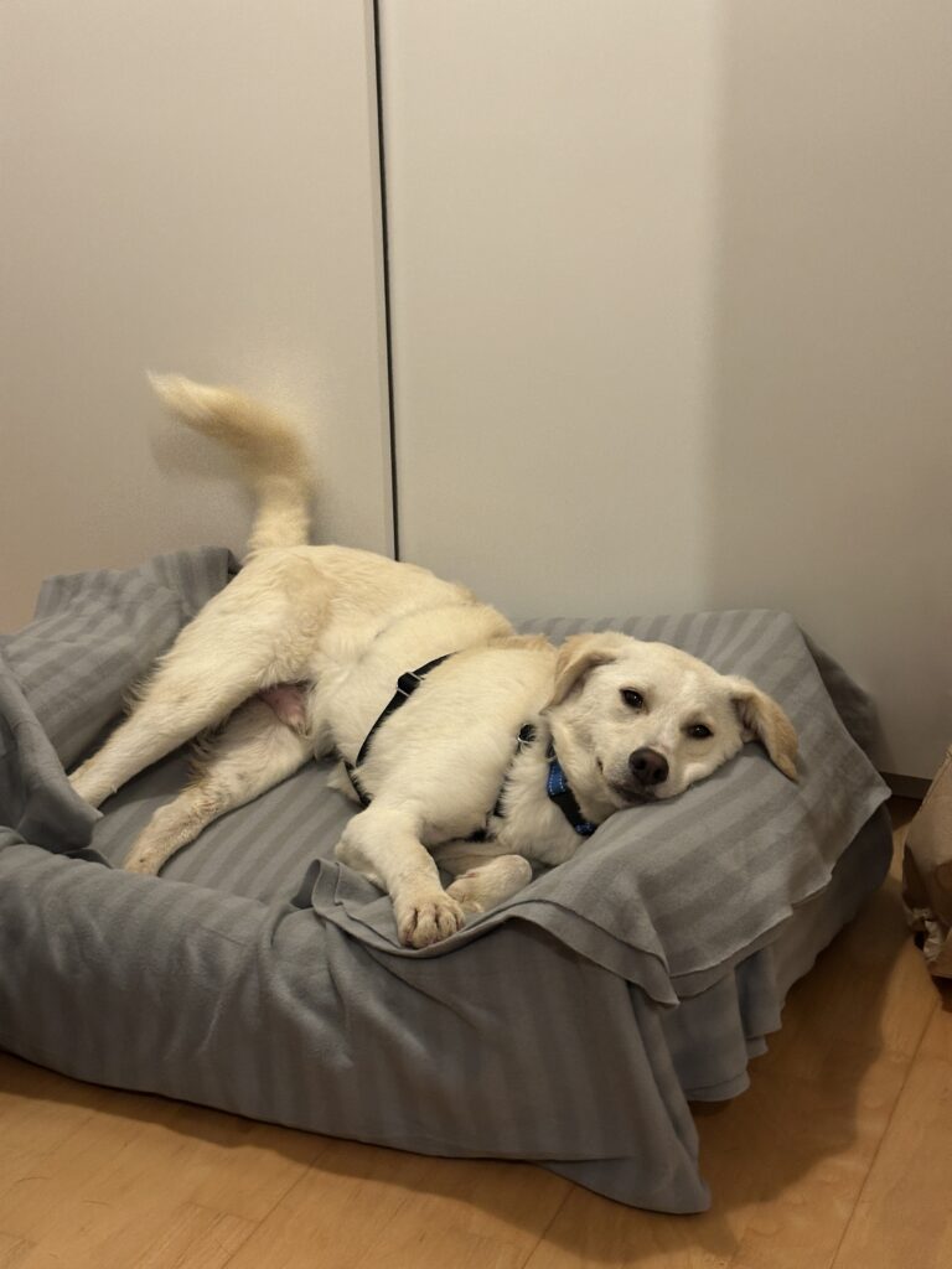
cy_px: 634
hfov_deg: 30.3
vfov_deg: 39.7
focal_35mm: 48
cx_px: 476
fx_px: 1760
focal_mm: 6.86
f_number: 1.78
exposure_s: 1/33
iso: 400
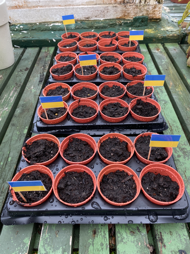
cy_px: 127
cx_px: 95
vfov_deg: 67.3
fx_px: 190
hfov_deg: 53.1
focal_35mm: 26
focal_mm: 4.25
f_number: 1.8
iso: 40
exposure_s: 1/122
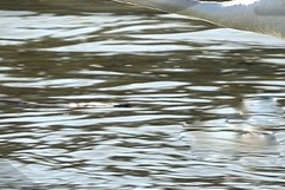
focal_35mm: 1327
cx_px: 280
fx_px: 10511
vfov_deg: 1.0
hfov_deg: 1.6
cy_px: -176
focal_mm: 200
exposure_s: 1/800
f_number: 8
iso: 200
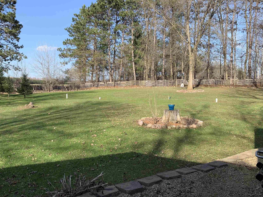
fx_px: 235
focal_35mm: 31
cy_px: 89
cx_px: 121
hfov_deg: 58.3
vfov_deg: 45.4
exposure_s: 1/1136
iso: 25
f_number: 1.8
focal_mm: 4.25
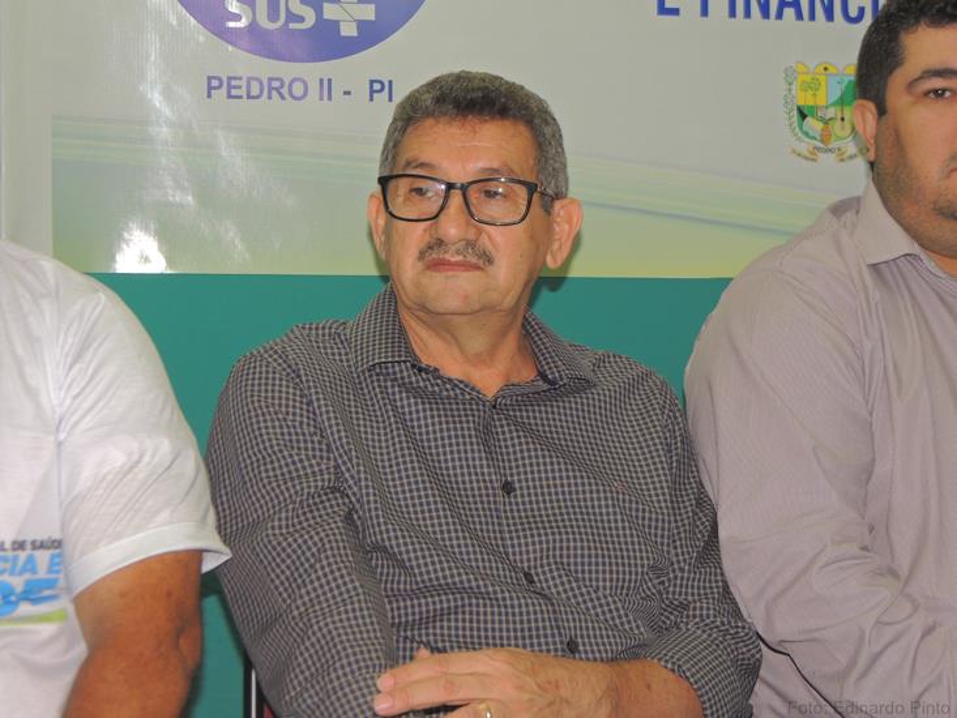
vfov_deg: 19.6
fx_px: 2074
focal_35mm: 75
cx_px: 478
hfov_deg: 26.0
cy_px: 359
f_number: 3.9
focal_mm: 13.3
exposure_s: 1/60
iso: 200
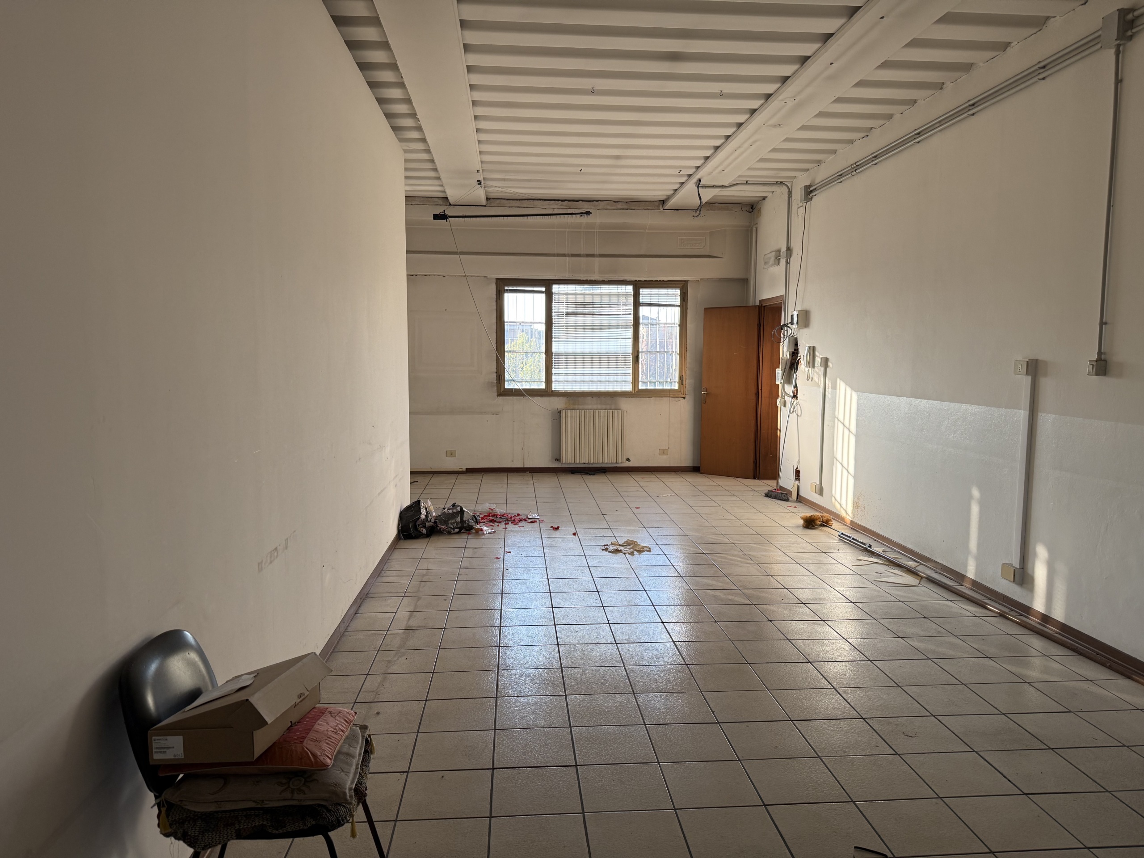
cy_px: 429
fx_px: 793
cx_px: 572
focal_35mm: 24
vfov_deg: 56.8
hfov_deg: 71.6
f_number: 1.78
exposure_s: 1/217
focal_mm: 6.76
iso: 100
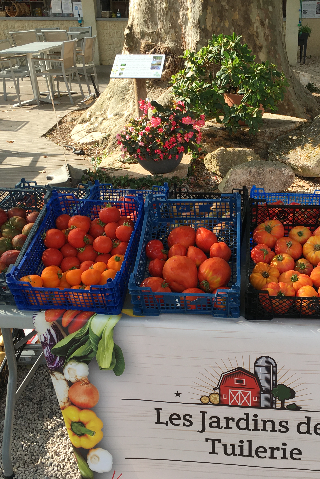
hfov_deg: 32.3
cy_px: 241
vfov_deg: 47.4
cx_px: 216
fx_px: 547
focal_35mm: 41
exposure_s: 1/371
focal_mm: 4.15
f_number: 2.2
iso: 25
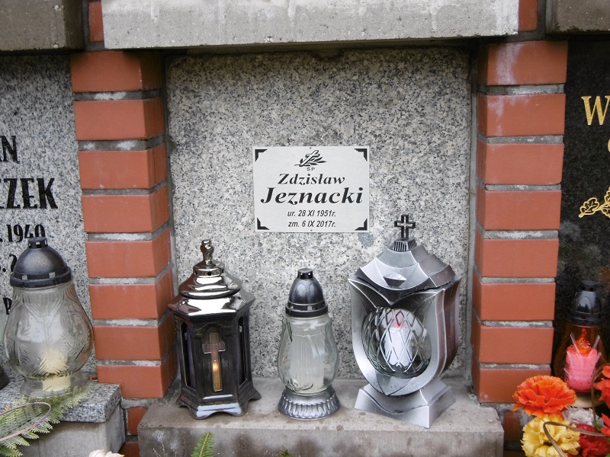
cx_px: 305
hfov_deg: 43.9
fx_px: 758
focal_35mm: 43
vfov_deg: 33.6
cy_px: 228
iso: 100
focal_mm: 7.7
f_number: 3.8
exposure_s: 1/125
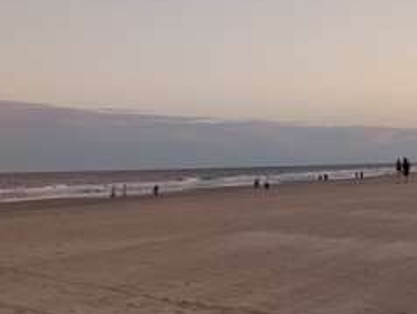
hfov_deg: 26.6
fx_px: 880
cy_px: 194
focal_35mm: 73
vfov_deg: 20.2
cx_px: 198
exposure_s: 1/156
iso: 56
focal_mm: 6.9
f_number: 1.68
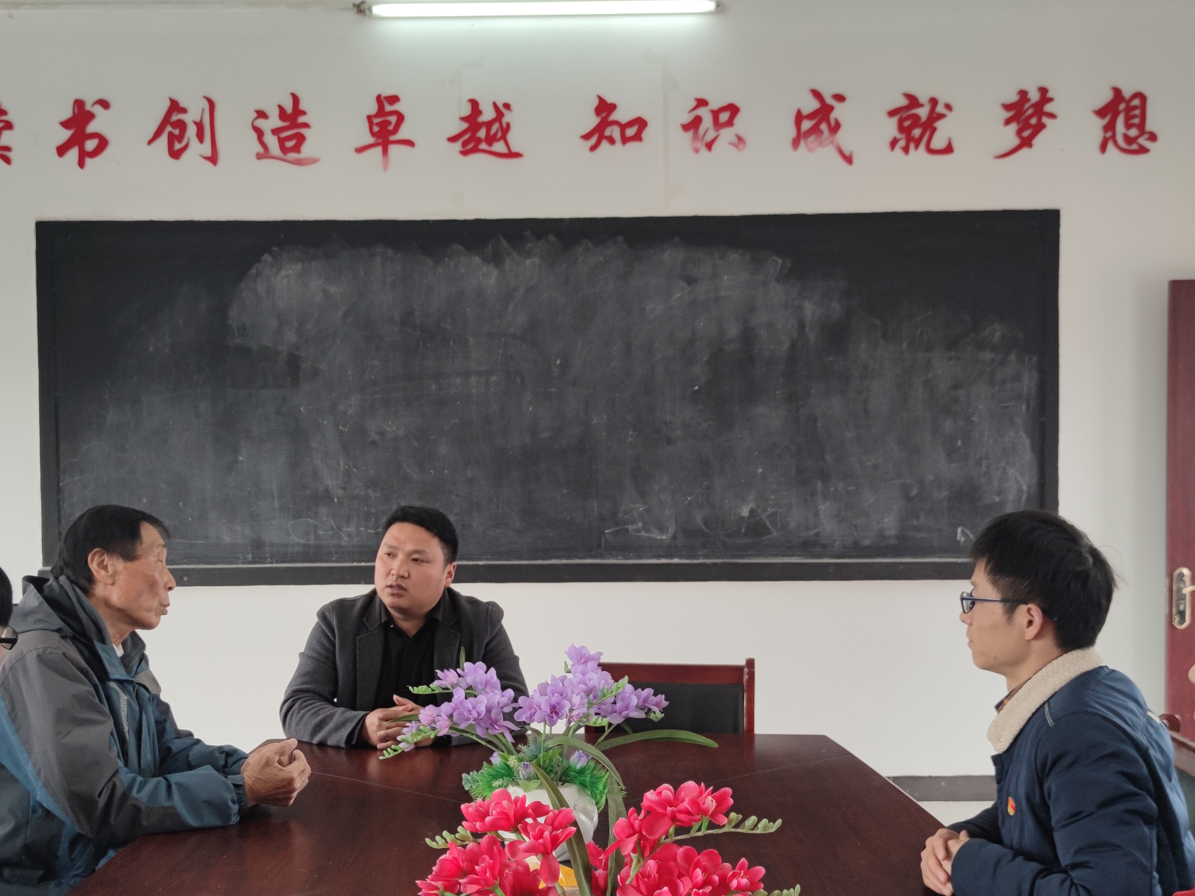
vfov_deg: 32.7
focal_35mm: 44
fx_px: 1519
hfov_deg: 42.9
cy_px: 556
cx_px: 517
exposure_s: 1/116
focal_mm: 6.72
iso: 50
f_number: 1.69
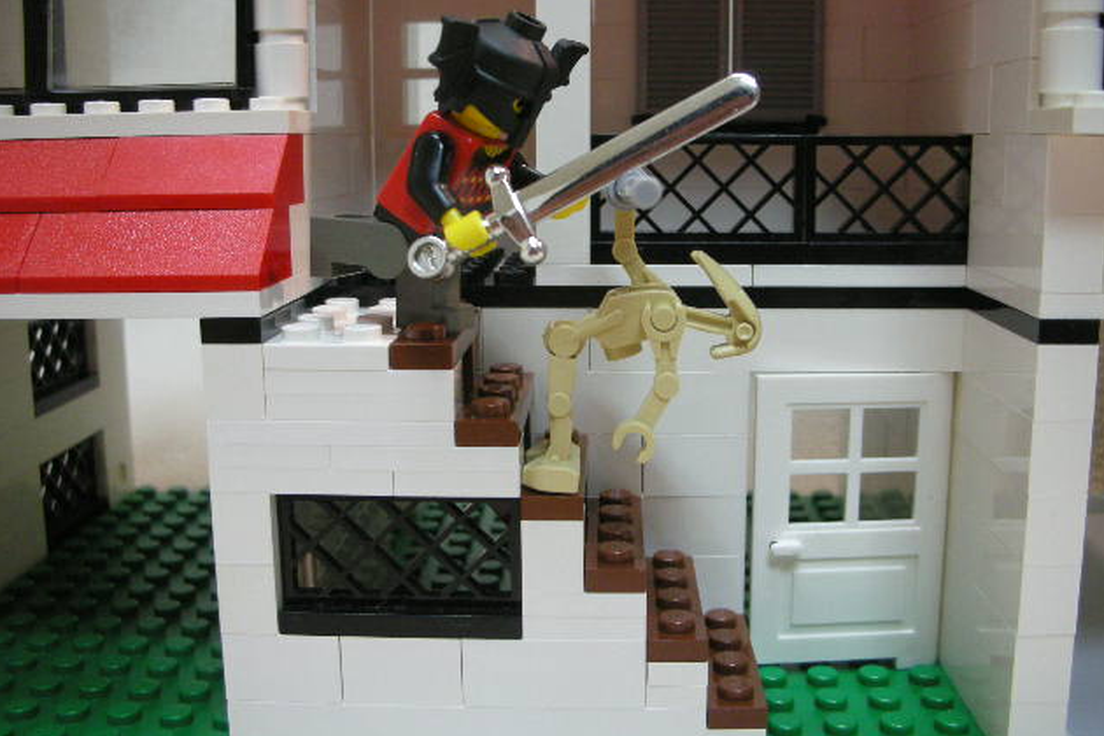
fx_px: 1135
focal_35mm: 37
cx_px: 556
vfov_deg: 35.9
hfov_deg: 51.9
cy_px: 335
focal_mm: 5.8
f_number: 2.8
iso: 200
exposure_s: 1/17.7
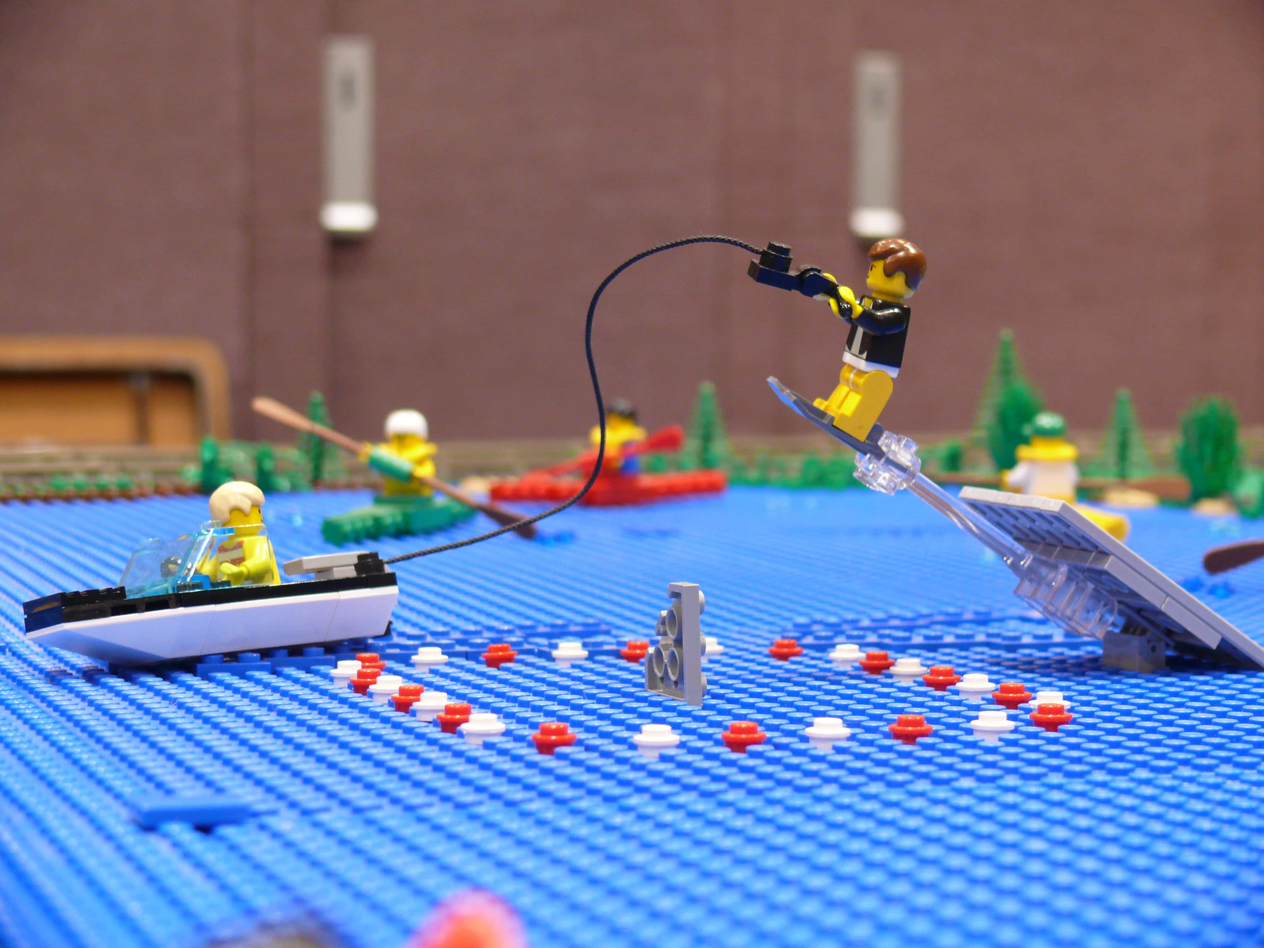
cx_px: 632
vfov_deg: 17.6
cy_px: 474
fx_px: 3067
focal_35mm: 84
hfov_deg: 23.3
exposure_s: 1/8
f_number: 3.2
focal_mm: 17.8
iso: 200
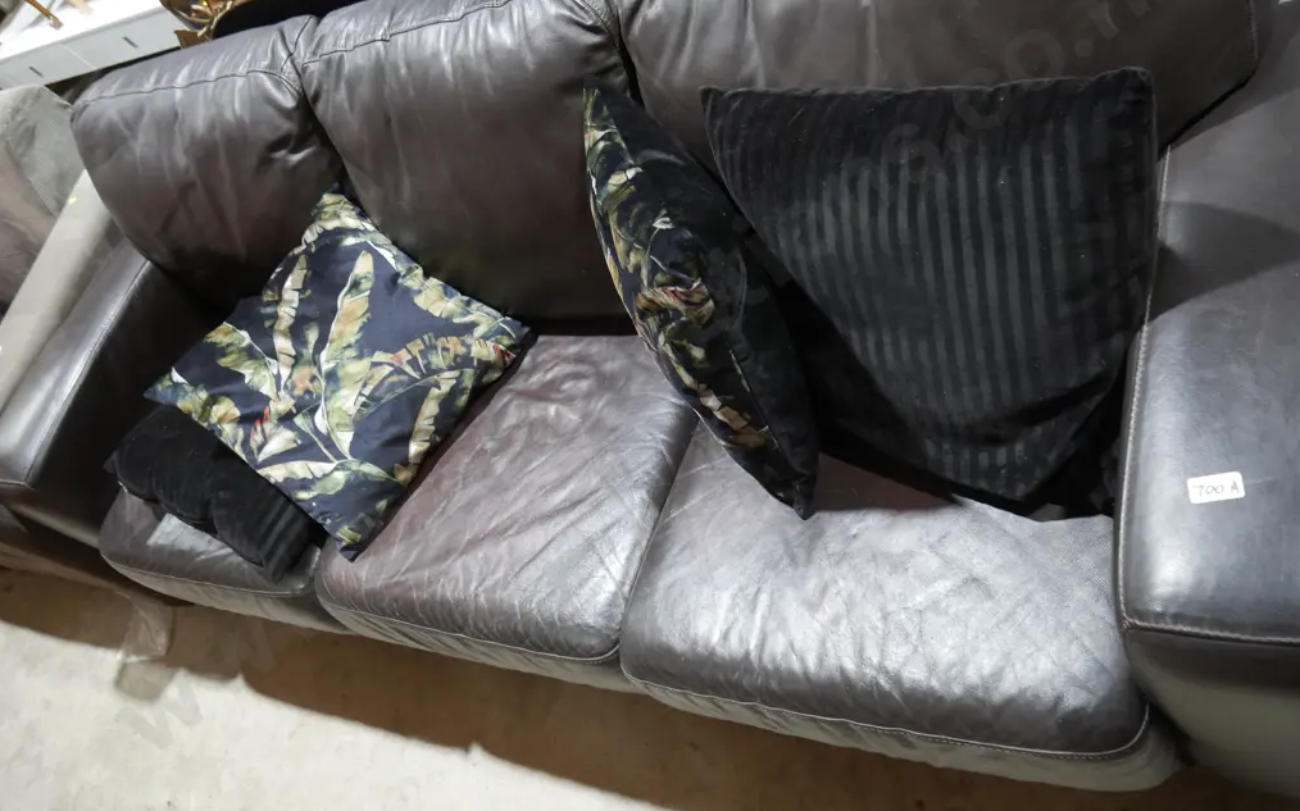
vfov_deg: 41.7
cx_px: 654
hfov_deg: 62.9
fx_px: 1063
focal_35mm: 30
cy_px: 344
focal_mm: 14
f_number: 3.5
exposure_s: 1/60
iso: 640
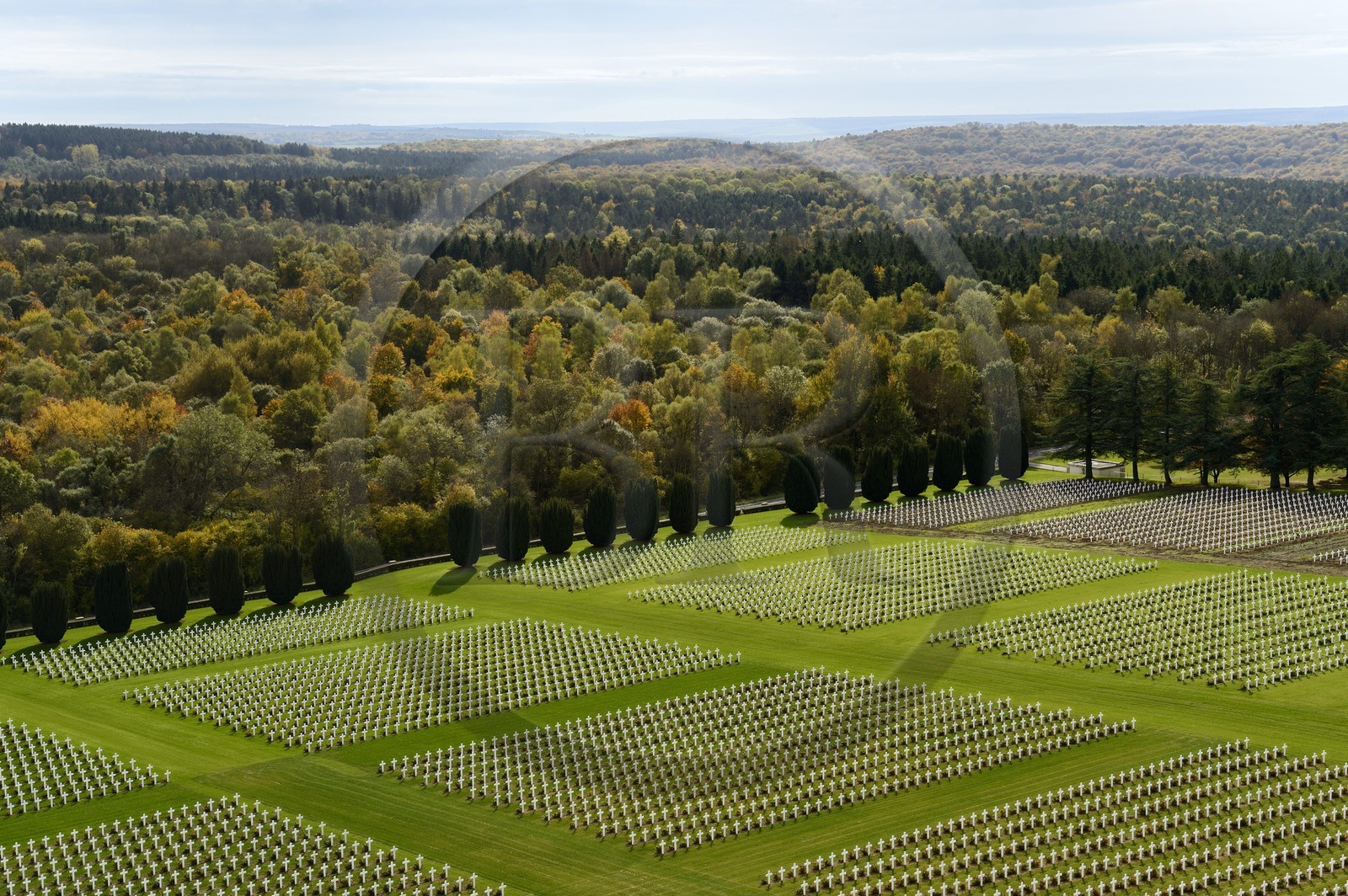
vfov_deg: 23.3
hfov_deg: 34.5
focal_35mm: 58
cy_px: 448
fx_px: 2170
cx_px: 674
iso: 200
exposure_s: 1/250
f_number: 13
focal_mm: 58
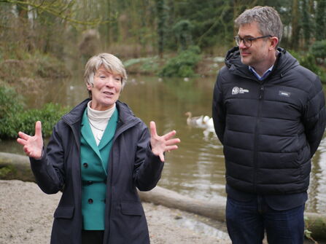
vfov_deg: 29.1
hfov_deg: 38.2
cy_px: 122
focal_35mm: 50
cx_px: 163
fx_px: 471
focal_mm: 25
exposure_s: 1/320
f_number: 1.7
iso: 200
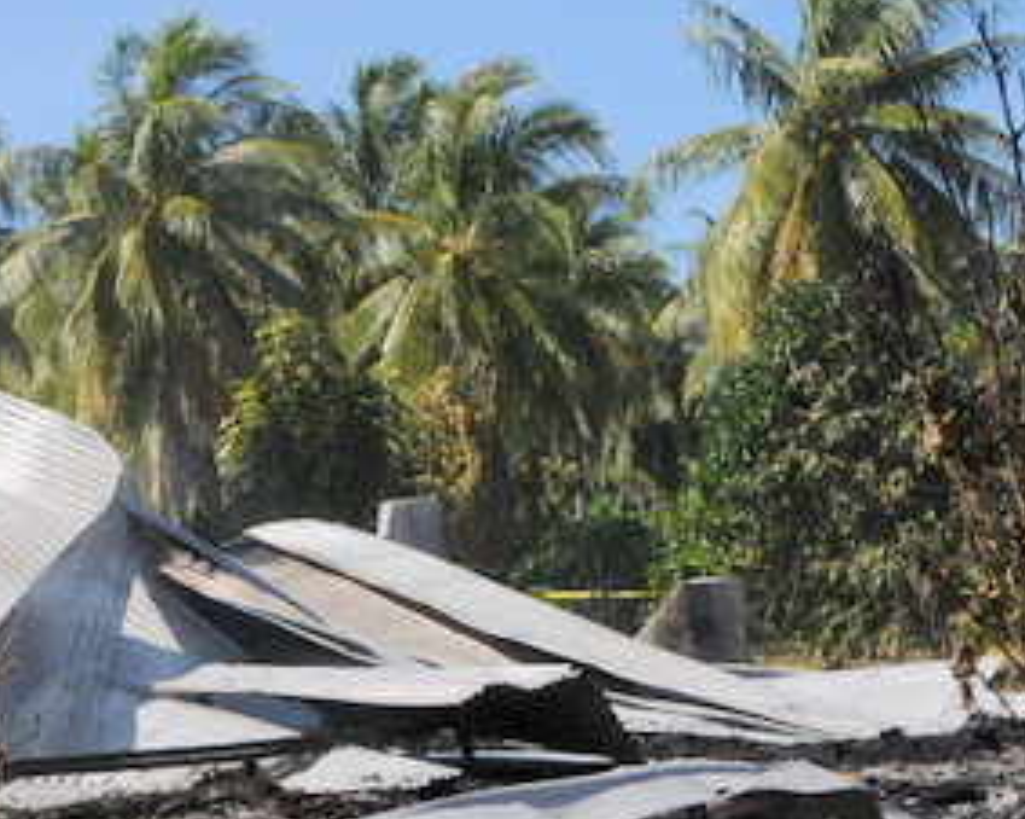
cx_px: 69
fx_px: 2698
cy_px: 701
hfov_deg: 21.0
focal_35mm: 89
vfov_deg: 17.1
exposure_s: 1/640
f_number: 7.1
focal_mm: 28
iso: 200
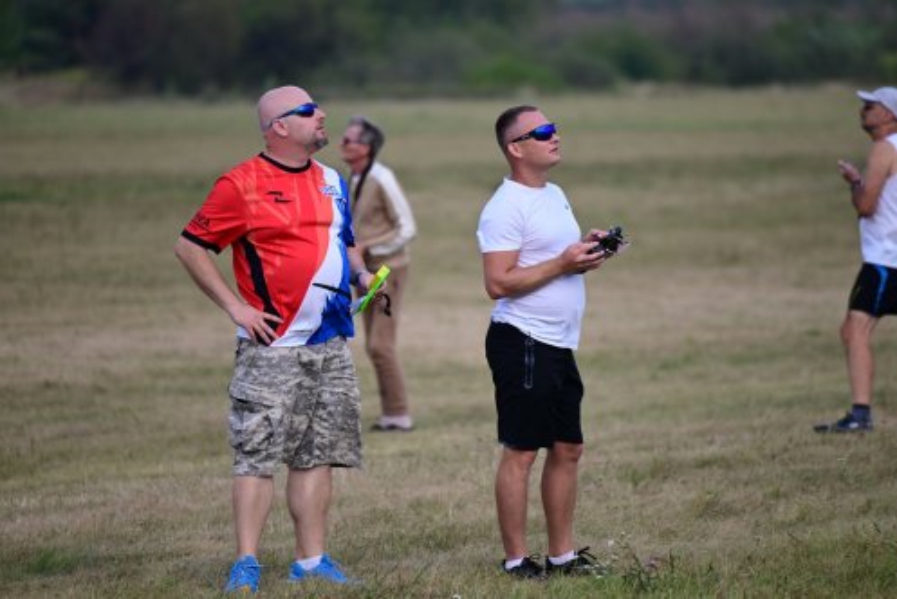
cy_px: 300
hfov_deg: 5.2
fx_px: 9972
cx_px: 448
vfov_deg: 3.4
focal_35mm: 400
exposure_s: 1/2000
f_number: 6.3
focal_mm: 400
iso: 1000
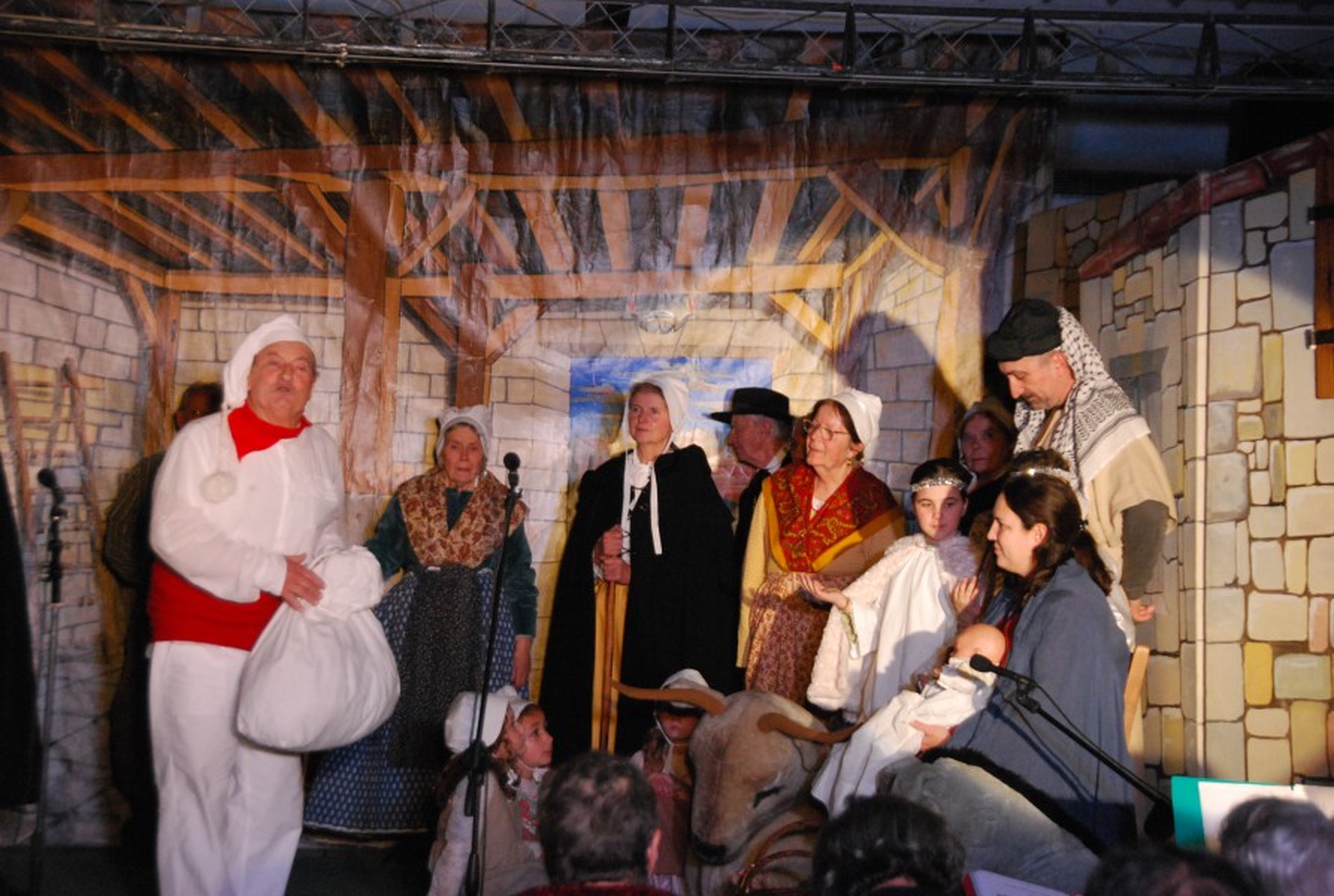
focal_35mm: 90
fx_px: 3343
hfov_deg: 22.6
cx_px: 667
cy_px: 448
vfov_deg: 15.3
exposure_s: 1/100
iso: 1600
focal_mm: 60
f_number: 5
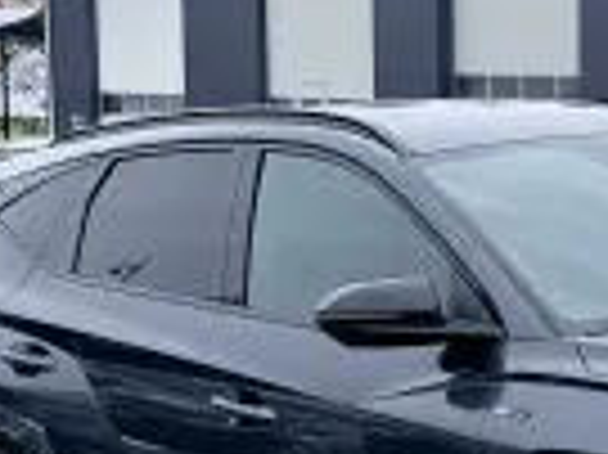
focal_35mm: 64
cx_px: 644
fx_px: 1123
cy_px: 445
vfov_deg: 22.1
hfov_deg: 28.0
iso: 80
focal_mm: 6.76
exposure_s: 1/3279
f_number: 1.78
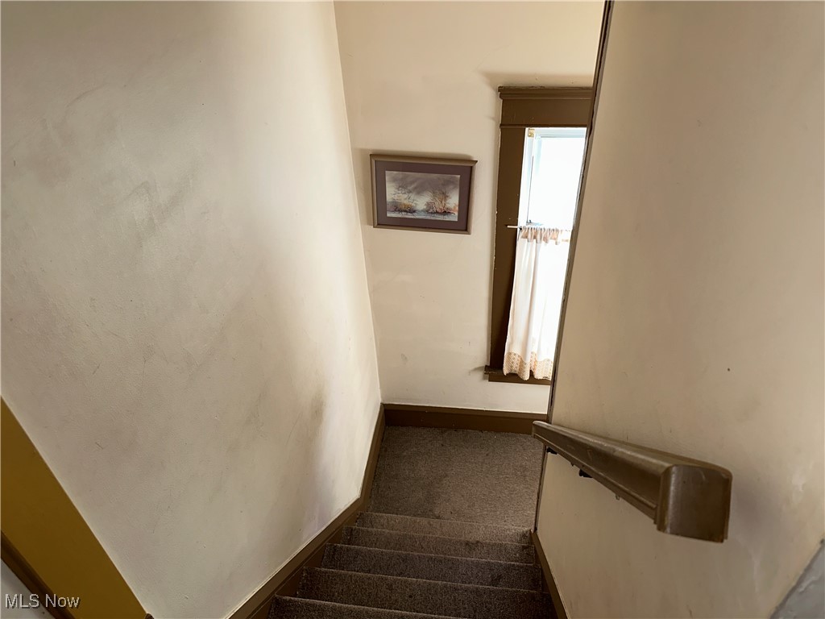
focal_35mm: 24
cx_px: 412
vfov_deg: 56.8
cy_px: 310
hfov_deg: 71.6
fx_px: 572
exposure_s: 1/120
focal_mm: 6.86
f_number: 1.78
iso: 80
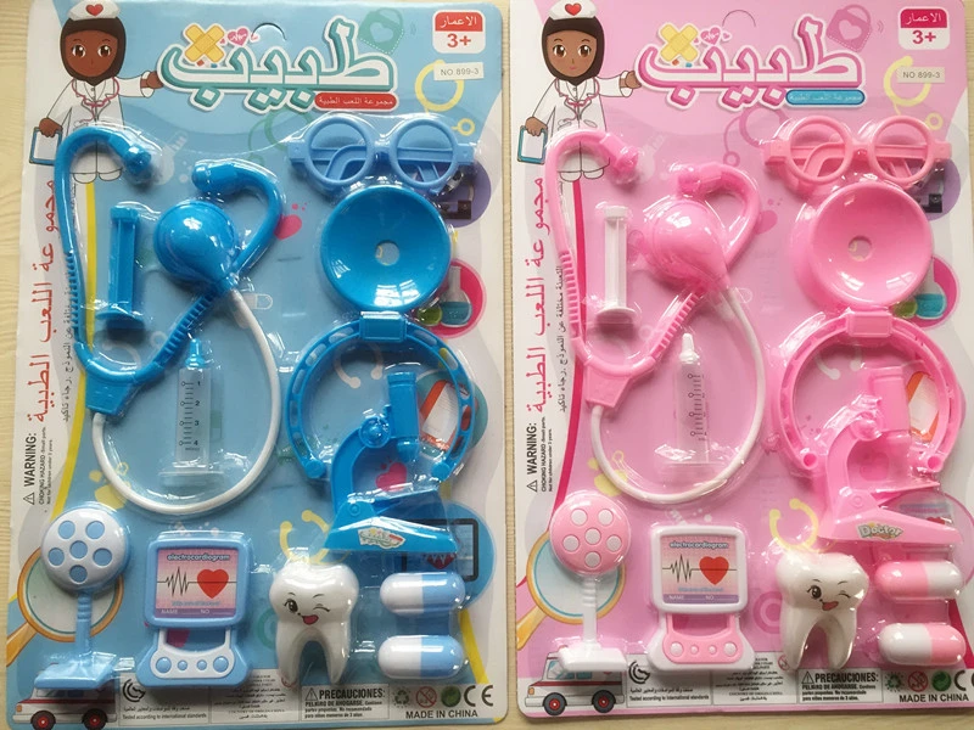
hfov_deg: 61.7
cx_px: 487
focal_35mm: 29
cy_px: 365
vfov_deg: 48.2
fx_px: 816
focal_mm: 4.15
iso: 50
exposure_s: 1/33
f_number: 2.2
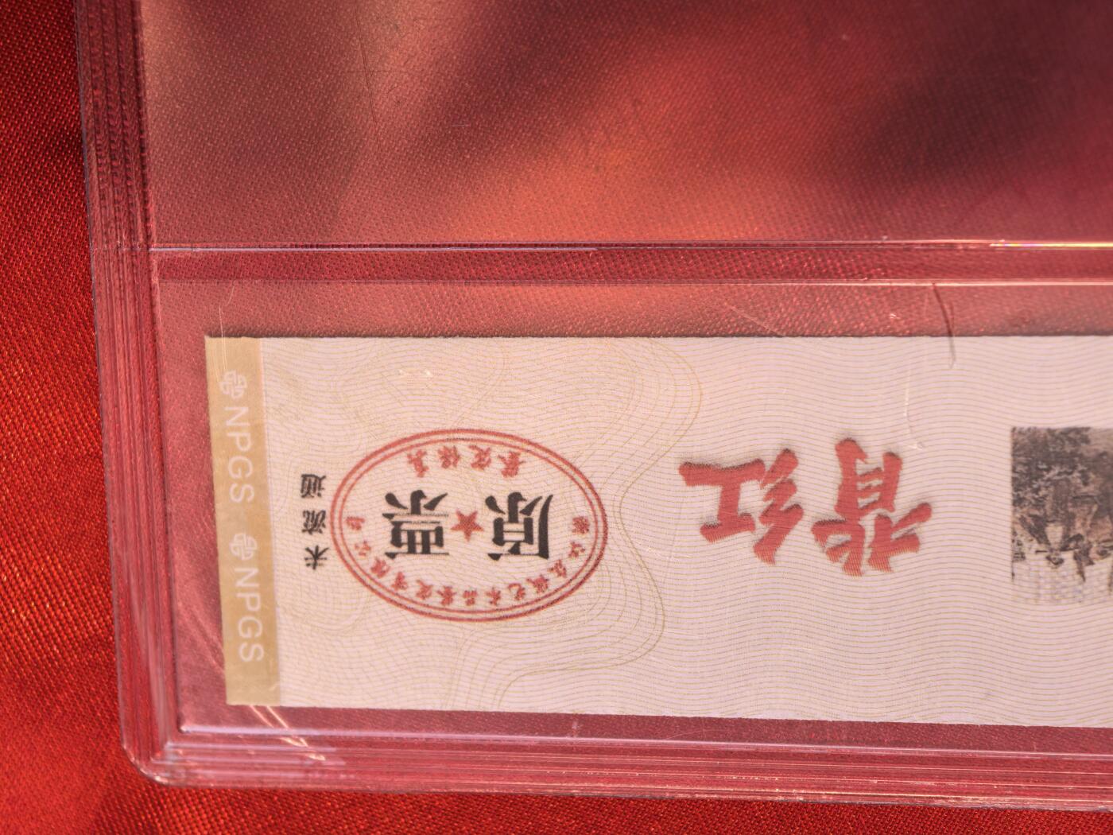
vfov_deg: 15.4
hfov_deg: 20.4
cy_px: 418
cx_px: 556
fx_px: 3087
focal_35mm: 96
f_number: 2.1
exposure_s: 1/100
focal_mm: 15
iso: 160
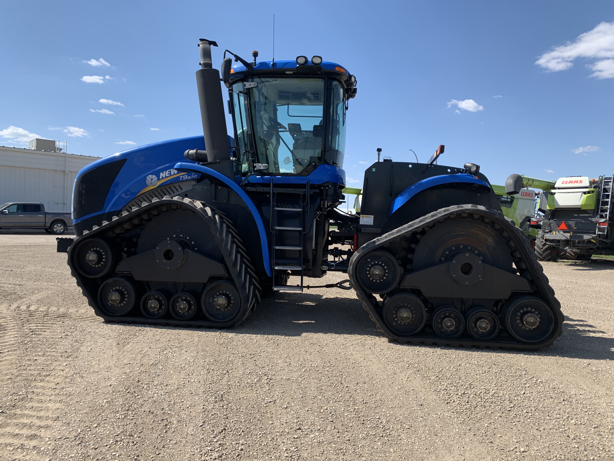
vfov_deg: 53.1
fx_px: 461
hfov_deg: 67.3
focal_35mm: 26
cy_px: 230
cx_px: 307
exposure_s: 1/1718
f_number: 1.8
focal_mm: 4.25
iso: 25
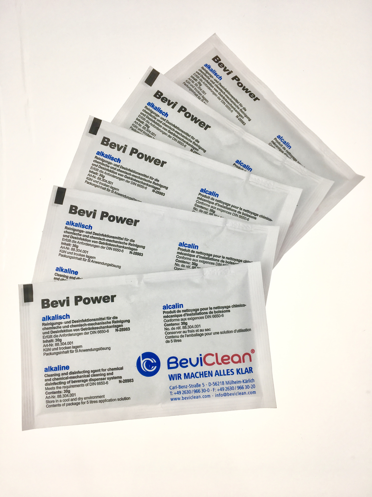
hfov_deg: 48.2
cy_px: 248
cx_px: 186
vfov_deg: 61.7
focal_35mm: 29
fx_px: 416
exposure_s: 1/146
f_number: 2.2
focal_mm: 4.15
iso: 25
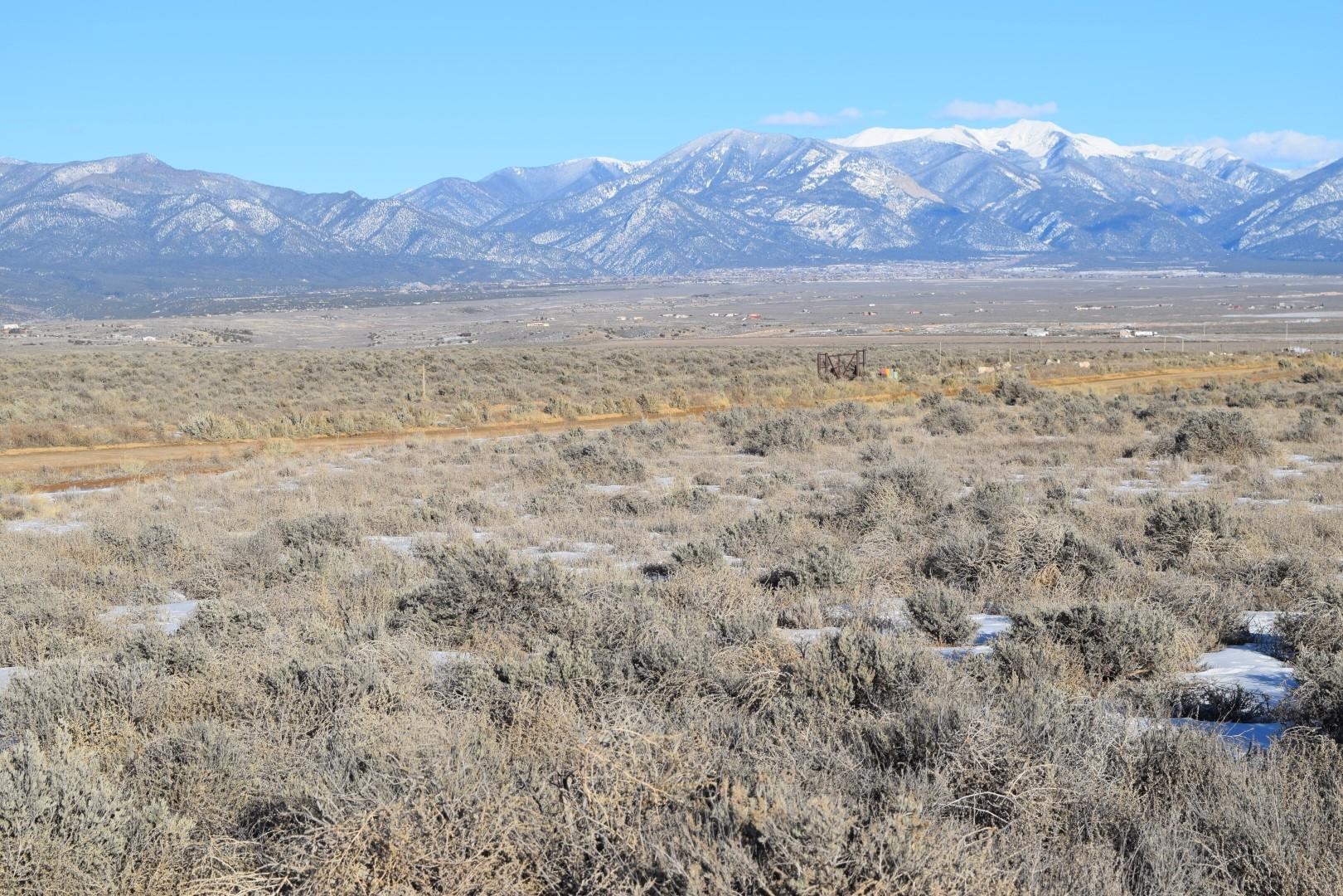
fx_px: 2910
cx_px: 672
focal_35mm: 78
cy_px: 448
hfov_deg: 26.0
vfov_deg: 17.5
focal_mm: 52
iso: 200
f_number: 11
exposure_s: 1/500
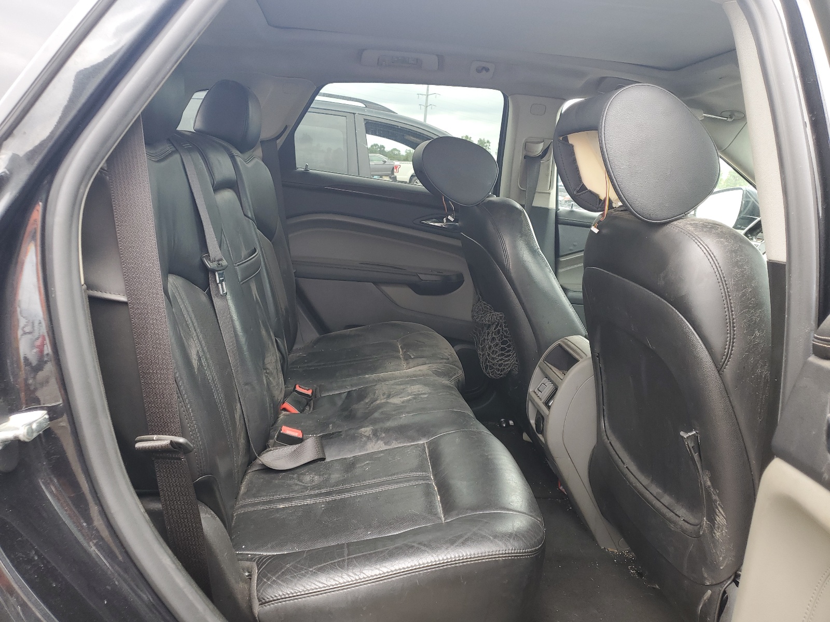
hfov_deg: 67.3
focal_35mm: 26
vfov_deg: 53.1
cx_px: 415
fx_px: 623
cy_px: 311
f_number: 1.5
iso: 50
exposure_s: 1/143
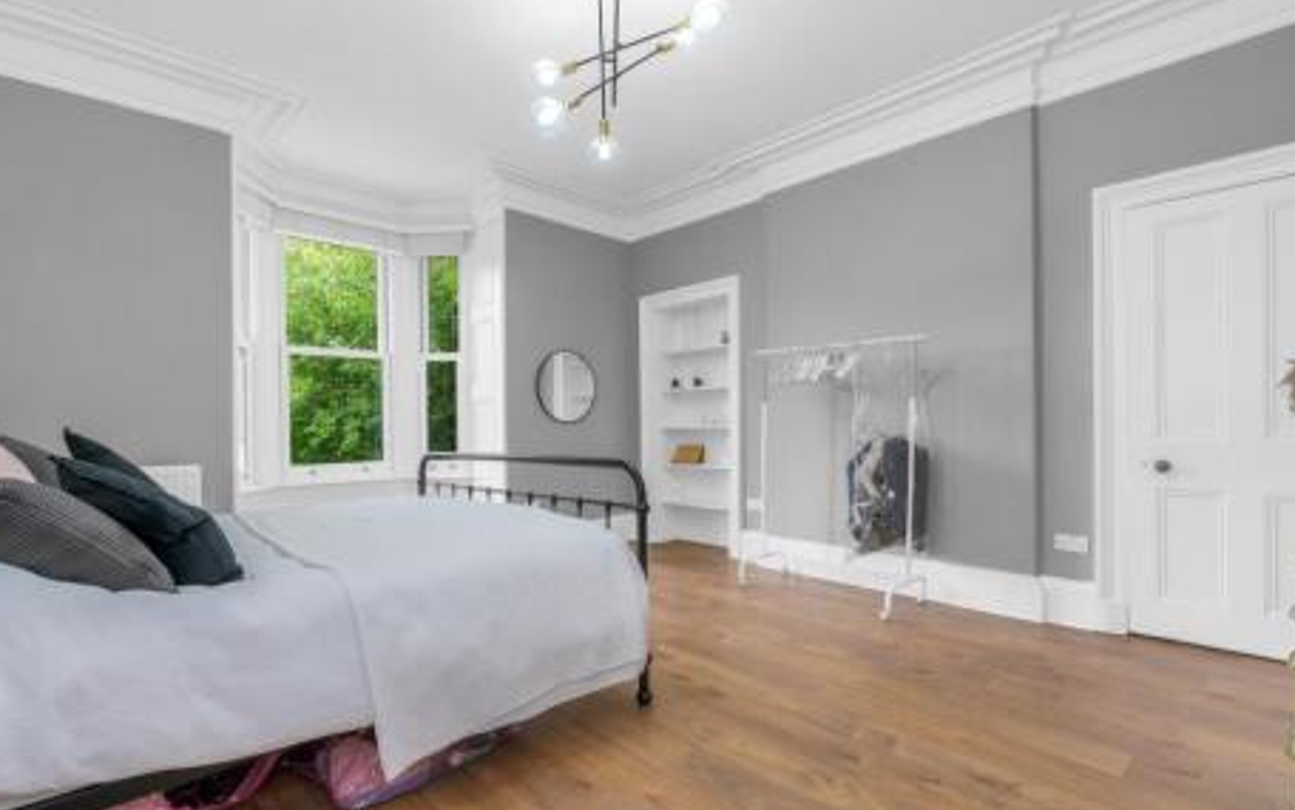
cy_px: 433
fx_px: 600
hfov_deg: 94.4
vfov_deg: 67.9
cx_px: 639
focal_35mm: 17
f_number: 9
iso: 200
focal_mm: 16
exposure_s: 1/8
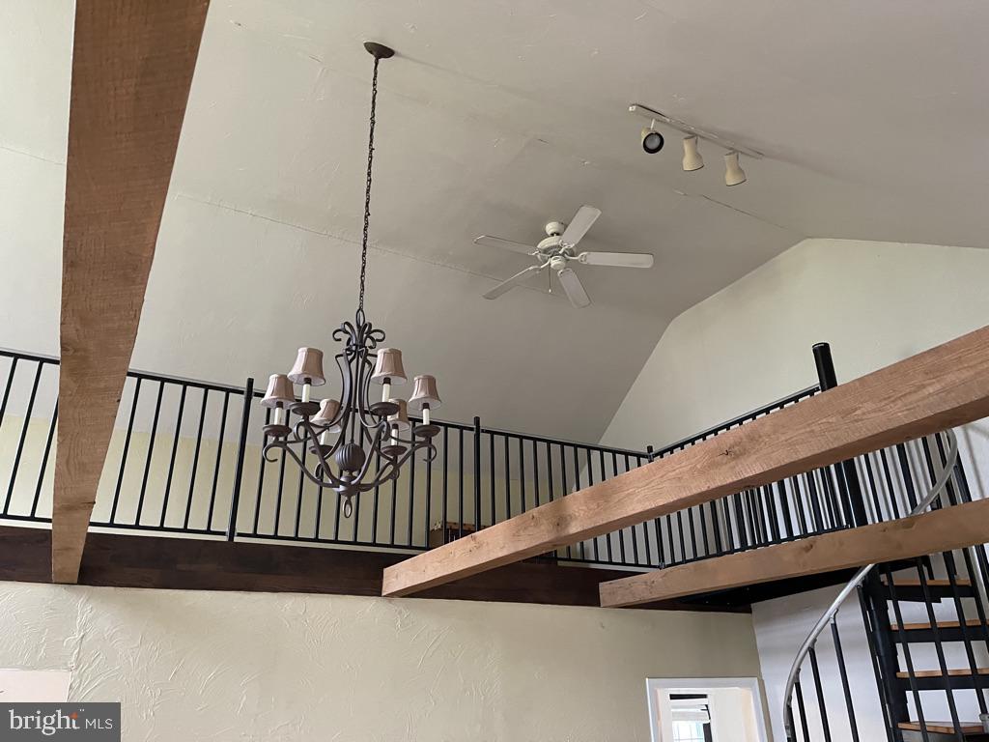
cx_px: 494
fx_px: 743
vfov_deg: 53.1
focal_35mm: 26
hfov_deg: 67.3
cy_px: 371
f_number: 1.6
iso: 500
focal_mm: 5.1
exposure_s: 1/60
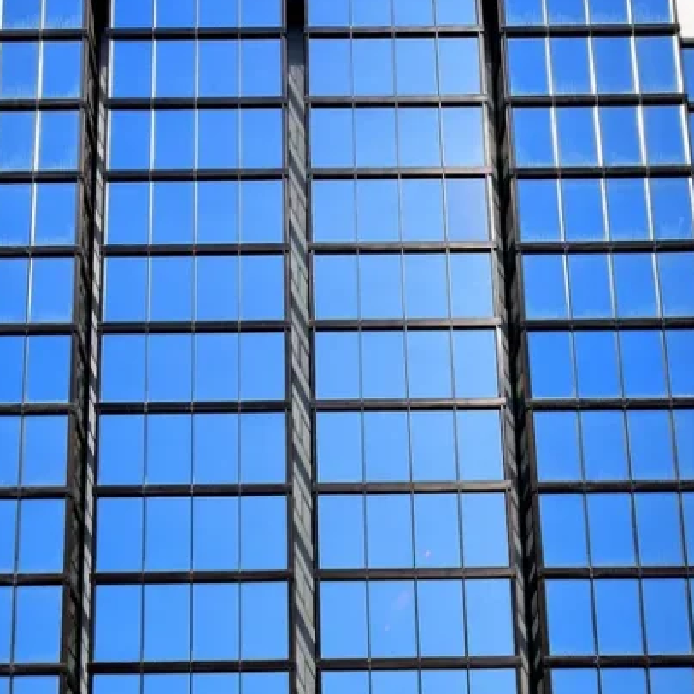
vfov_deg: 51.5
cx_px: 298
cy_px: 528
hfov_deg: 53.8
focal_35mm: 30
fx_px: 680
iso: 200
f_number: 20
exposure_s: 1/160
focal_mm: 14
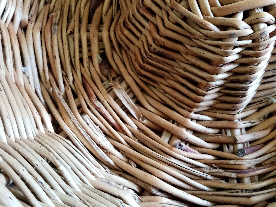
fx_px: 207
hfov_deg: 67.3
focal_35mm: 26
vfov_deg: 53.1
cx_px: 138
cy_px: 104
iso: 838
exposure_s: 1/25
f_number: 1.8
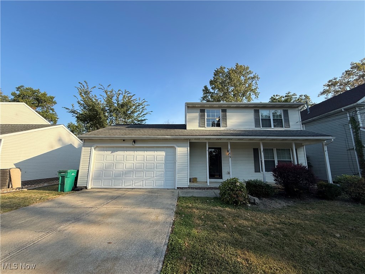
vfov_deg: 85.7
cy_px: 137
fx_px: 148
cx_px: 182
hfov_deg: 102.1
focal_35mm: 14
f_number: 2.2
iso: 50
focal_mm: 2.22
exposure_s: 1/888
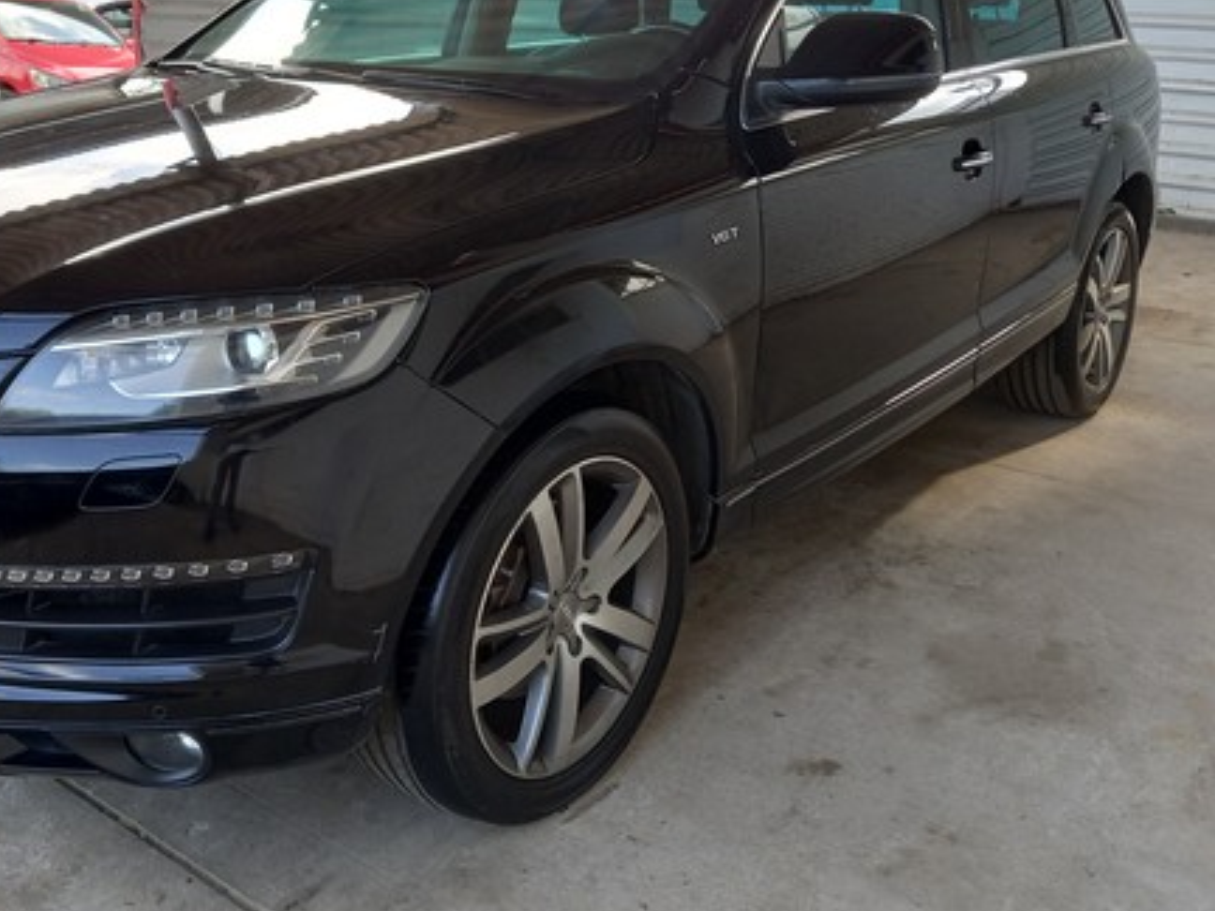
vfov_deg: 38.5
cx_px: 456
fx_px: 1299
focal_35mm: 37
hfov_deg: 49.6
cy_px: 349
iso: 40
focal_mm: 4.6
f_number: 2
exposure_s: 1/60
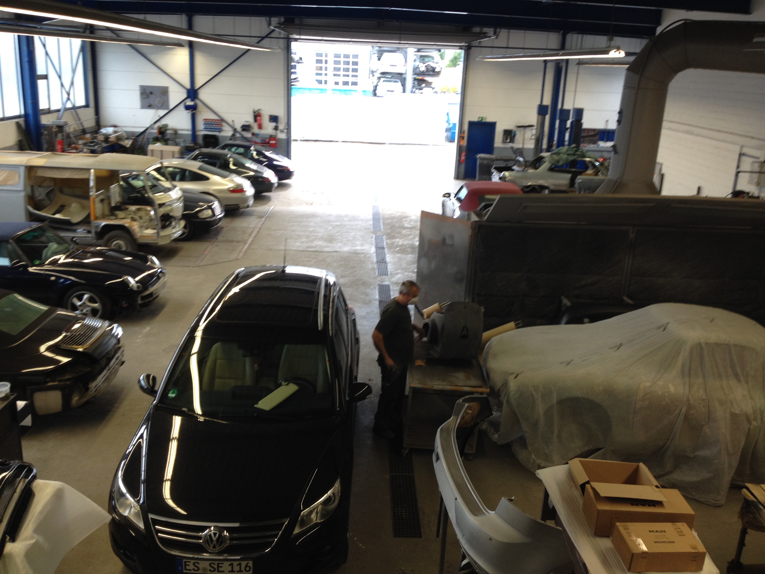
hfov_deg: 52.6
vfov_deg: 40.7
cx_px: 382
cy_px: 287
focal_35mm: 35
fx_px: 773
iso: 50
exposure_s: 1/40
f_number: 2.4
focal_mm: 4.28
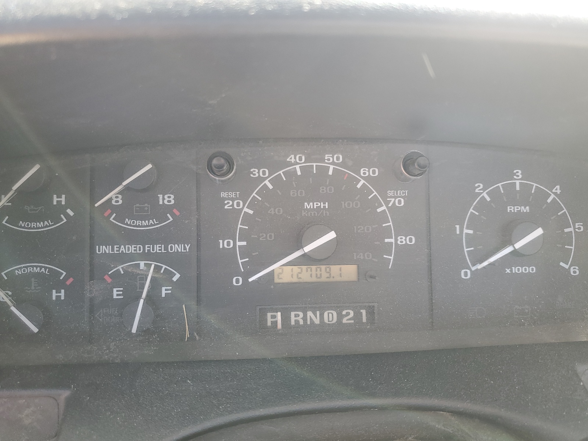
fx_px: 442
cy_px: 220
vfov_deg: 53.1
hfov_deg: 67.3
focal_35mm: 26
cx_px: 294
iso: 51
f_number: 1.5
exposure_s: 1/60.2
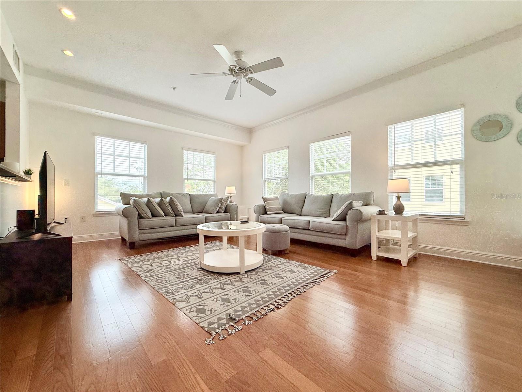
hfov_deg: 102.1
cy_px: 196
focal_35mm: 14
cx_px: 261
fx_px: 211
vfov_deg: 85.7
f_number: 2.2
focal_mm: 2.22
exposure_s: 1/346
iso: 50
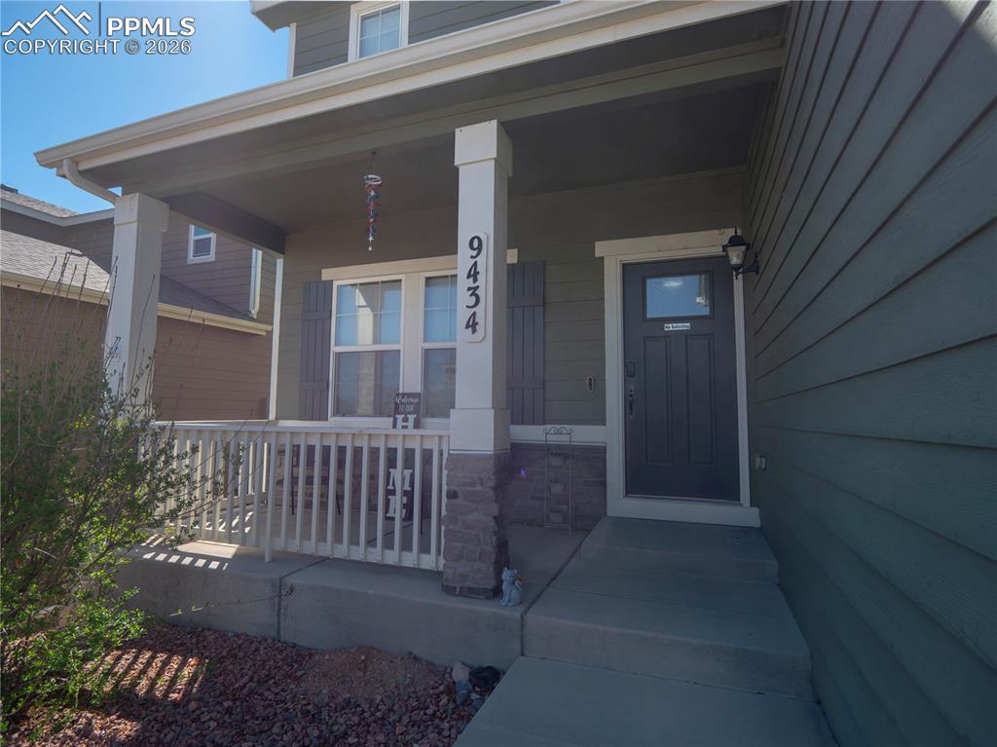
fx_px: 518
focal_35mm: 18
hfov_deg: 87.8
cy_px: 374
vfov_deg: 71.6
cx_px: 498
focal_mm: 9
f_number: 4
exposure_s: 1/640
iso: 100
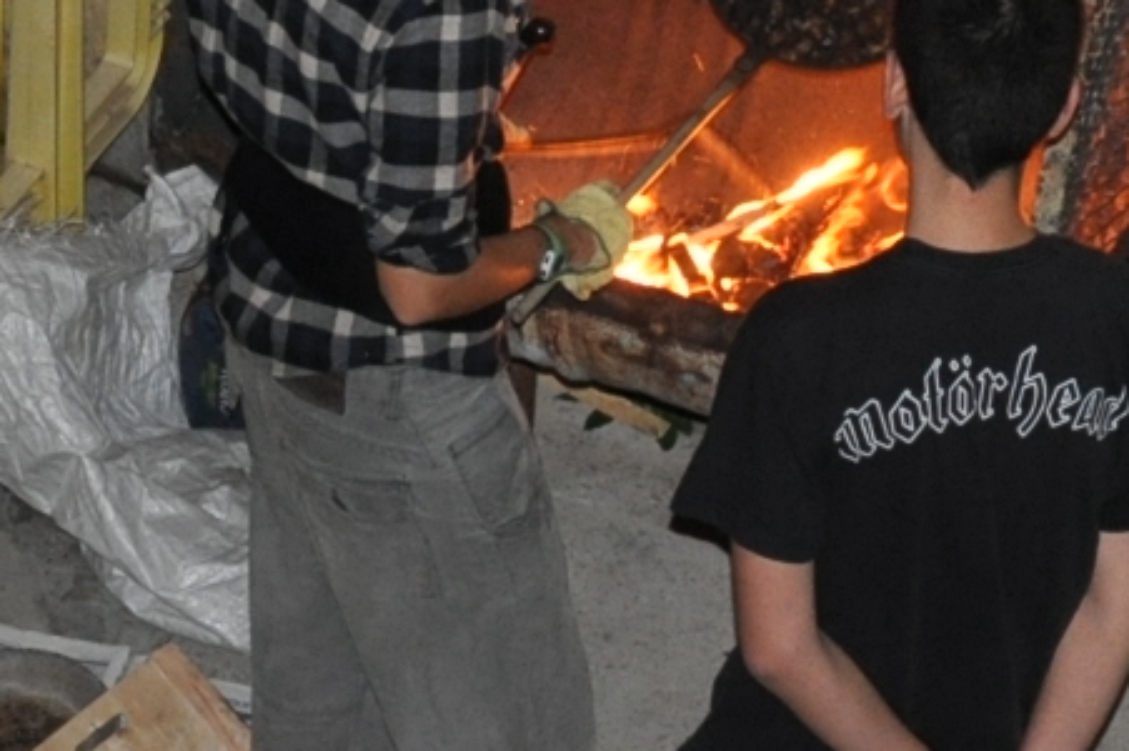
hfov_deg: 8.3
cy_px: 1039
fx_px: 7815
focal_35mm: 249
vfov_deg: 5.5
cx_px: 433
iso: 800
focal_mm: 35
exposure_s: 1/60
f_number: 4.5
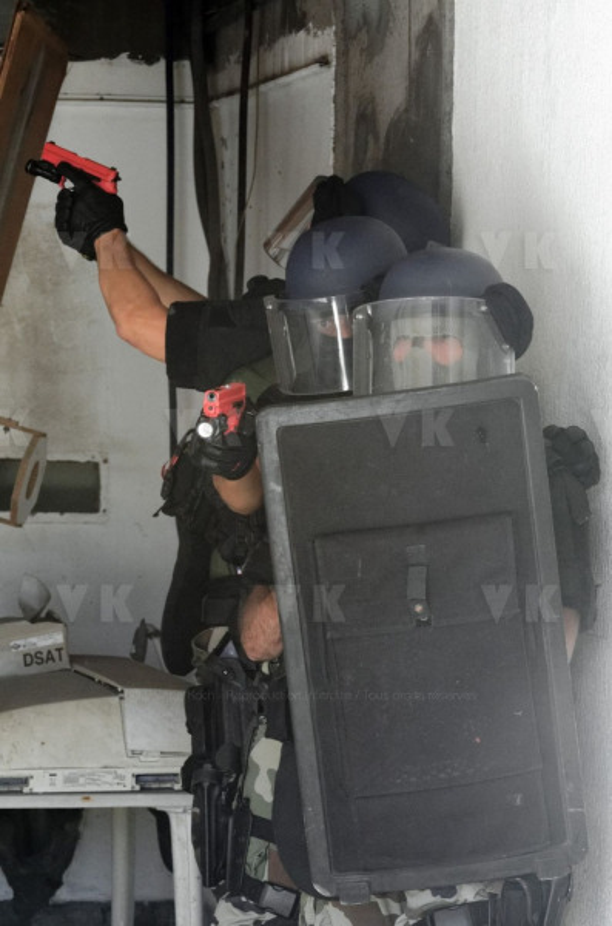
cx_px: 306
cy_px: 463
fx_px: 4037
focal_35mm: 158
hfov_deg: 8.7
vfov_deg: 13.1
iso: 2000
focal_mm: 105
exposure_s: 1/250
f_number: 9
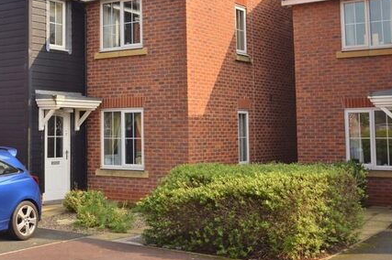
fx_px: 642
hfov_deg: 33.3
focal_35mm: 59
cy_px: 61
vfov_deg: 22.7
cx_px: 95
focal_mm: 24
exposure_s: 1/200
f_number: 7.1
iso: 100
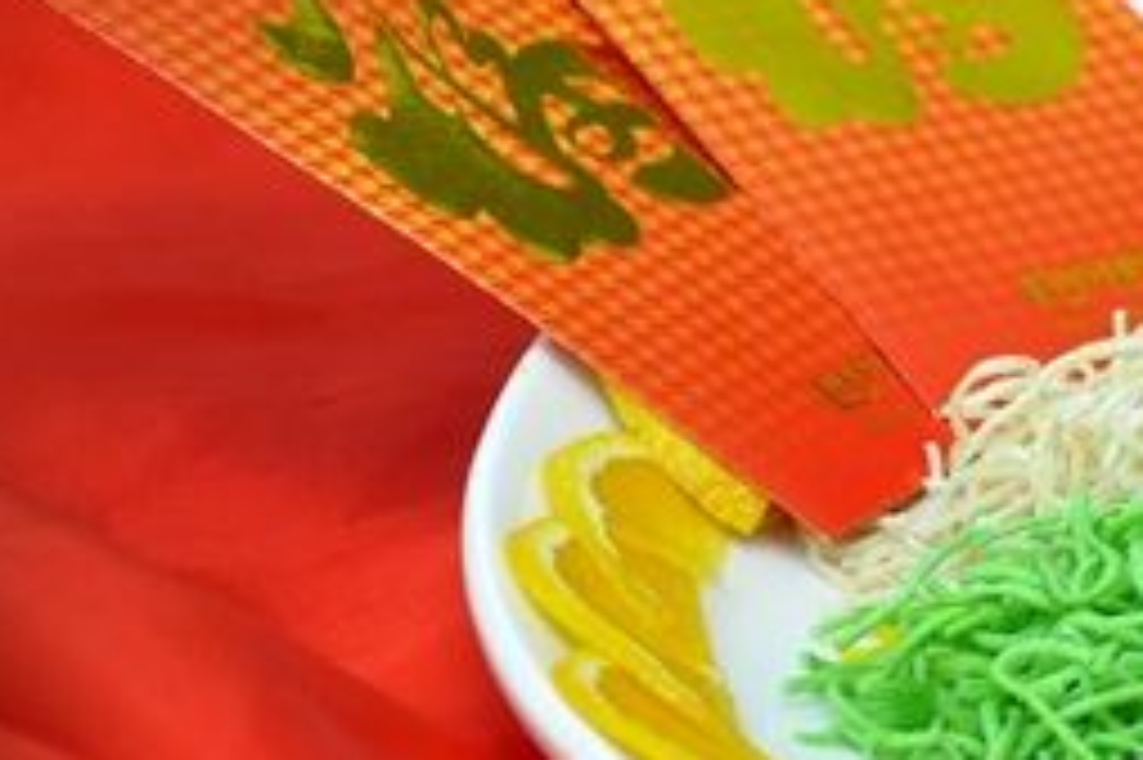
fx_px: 12795
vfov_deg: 3.4
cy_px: 193
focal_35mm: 403
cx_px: 1440
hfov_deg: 5.1
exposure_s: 1/80
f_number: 5.6
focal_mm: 105
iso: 800
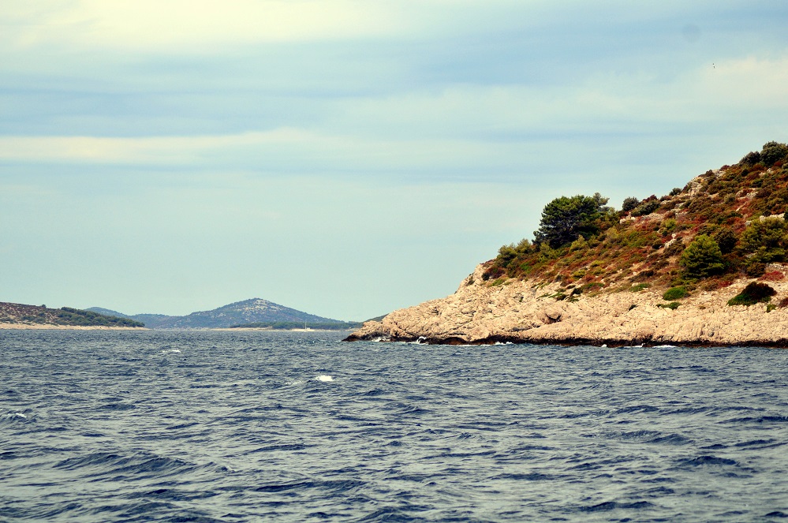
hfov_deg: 13.7
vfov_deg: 9.1
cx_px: 394
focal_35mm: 150
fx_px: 3279
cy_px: 262
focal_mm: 100
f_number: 4.5
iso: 320
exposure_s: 1/1250
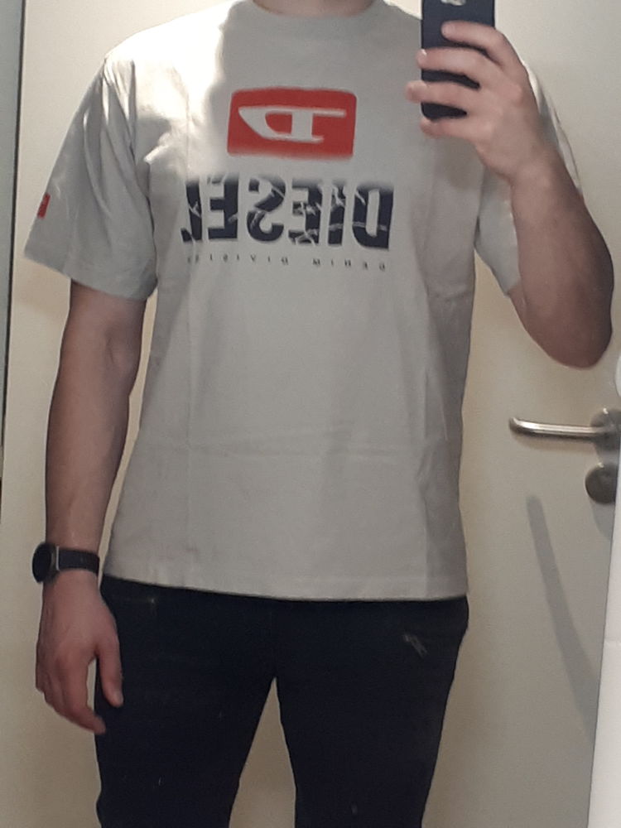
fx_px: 646
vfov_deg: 65.3
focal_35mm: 27
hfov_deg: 51.4
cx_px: 310
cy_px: 414
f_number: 1.9
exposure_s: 1/33
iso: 125
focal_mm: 3.6
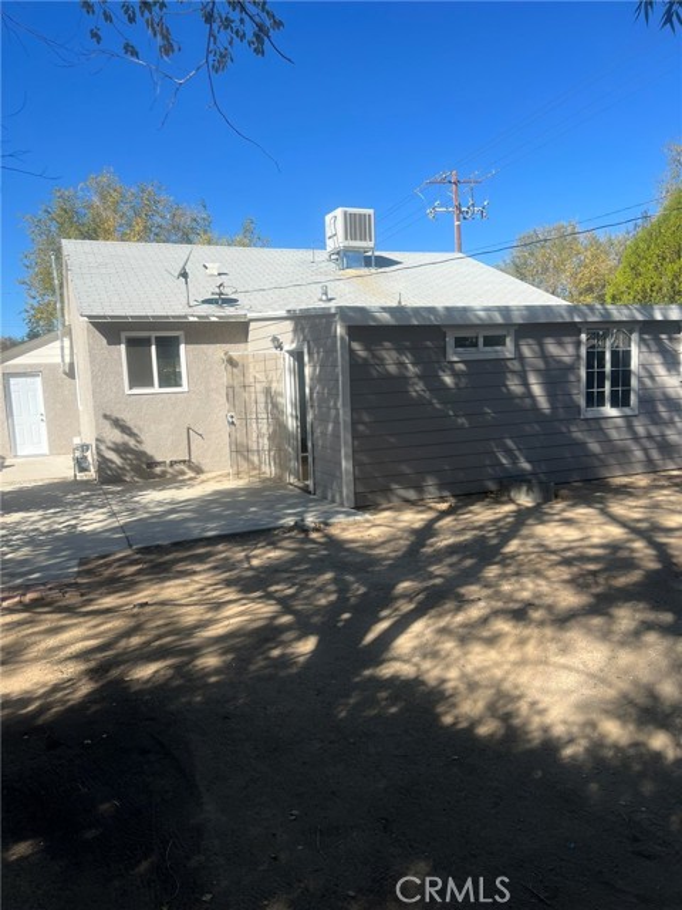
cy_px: 455
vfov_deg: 67.3
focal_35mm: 26
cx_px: 341
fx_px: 683
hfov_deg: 53.1
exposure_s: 1/3257
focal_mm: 5.7
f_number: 1.5
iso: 50
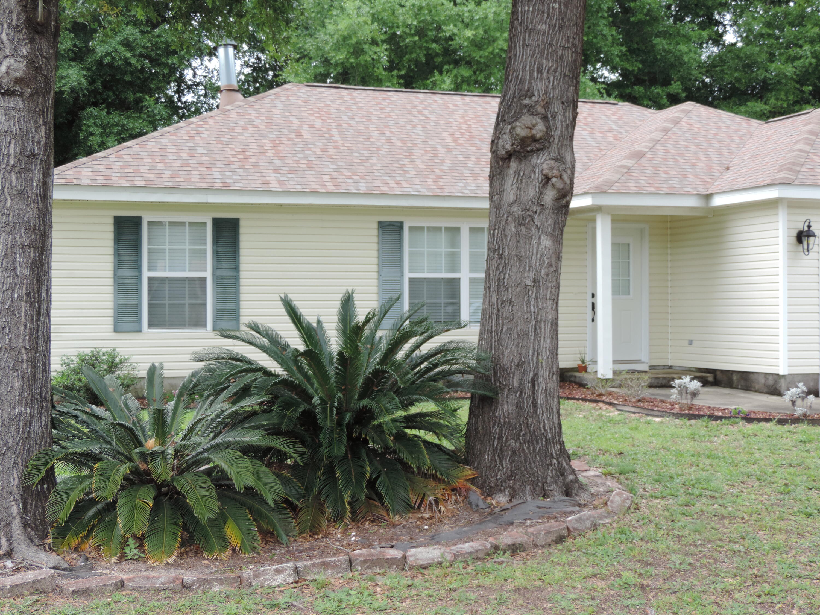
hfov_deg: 38.2
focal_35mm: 50
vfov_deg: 29.1
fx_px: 1184
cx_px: 410
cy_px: 308
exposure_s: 1/160
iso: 80
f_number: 3.6
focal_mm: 8.9
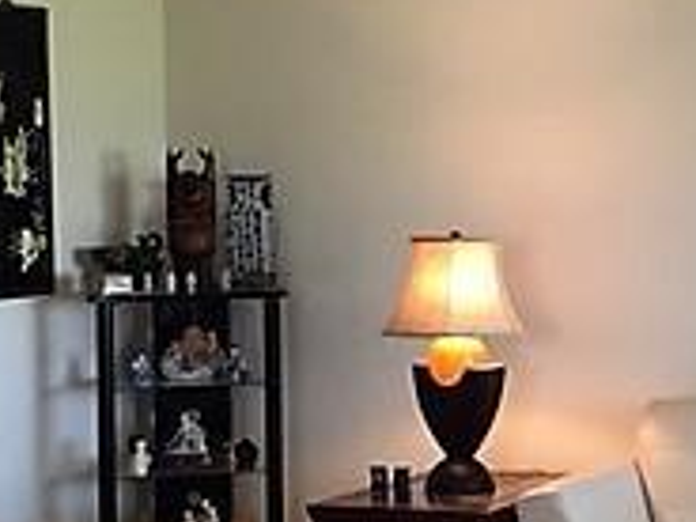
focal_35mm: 101
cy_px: 193
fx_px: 2031
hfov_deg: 18.9
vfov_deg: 14.6
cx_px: 715
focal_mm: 4.15
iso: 80
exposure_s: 1/30
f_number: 2.2
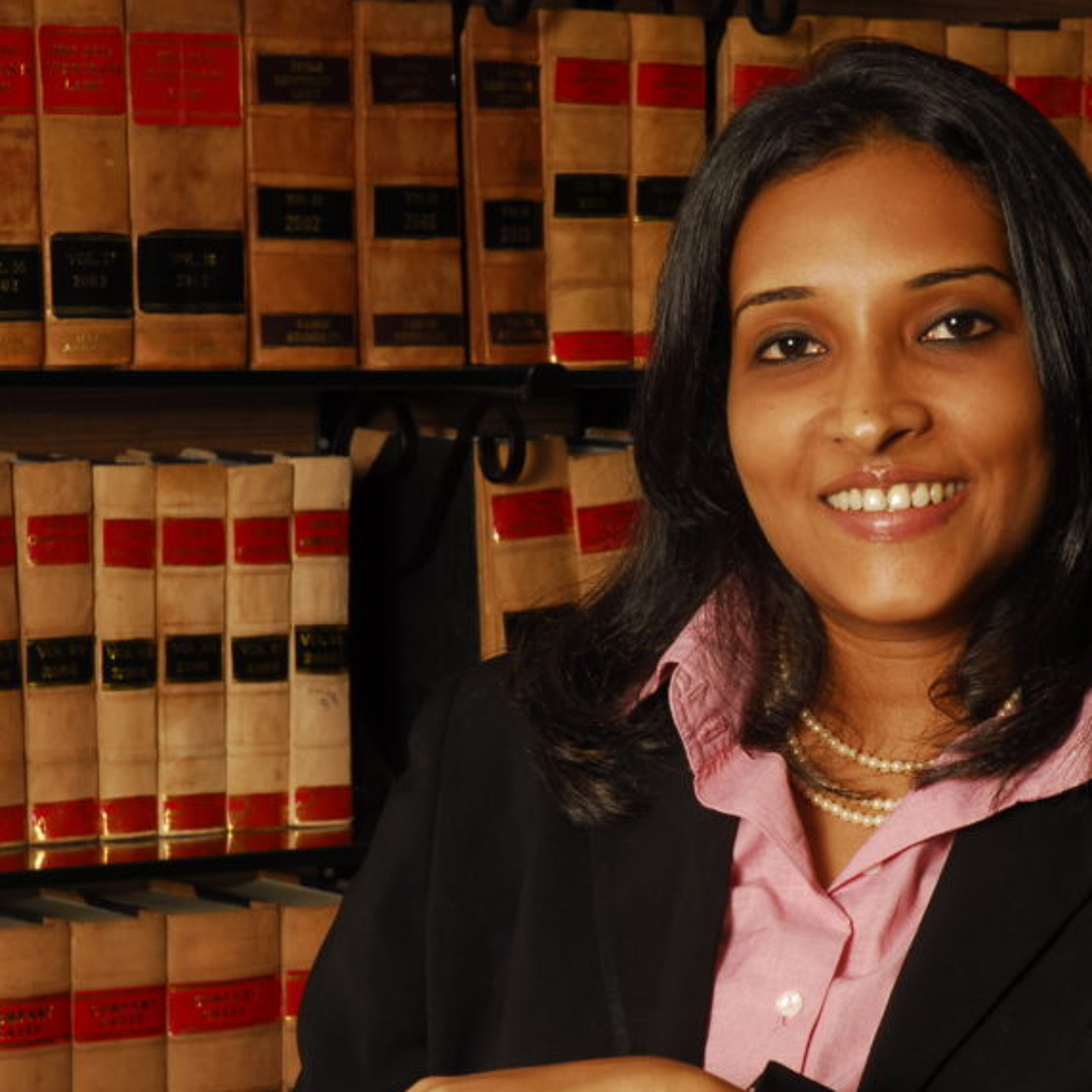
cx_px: 832
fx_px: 4890
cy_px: 652
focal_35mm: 137
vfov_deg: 12.7
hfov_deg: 12.7
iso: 100
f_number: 13
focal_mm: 60
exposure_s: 1/125
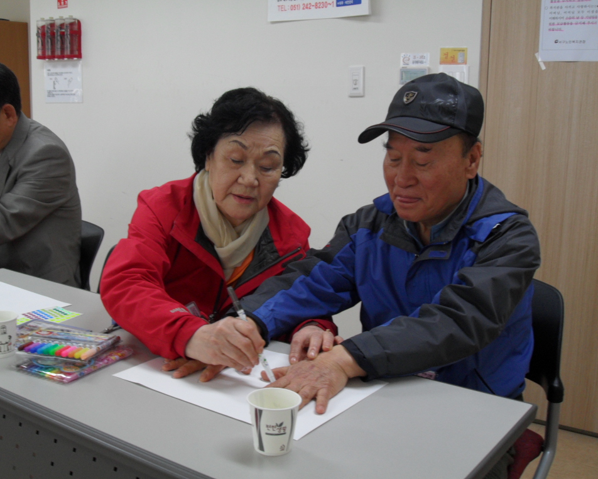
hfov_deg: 43.8
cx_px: 291
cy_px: 238
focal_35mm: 42
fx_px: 743
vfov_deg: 35.7
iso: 100
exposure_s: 1/30
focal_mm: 7
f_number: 3
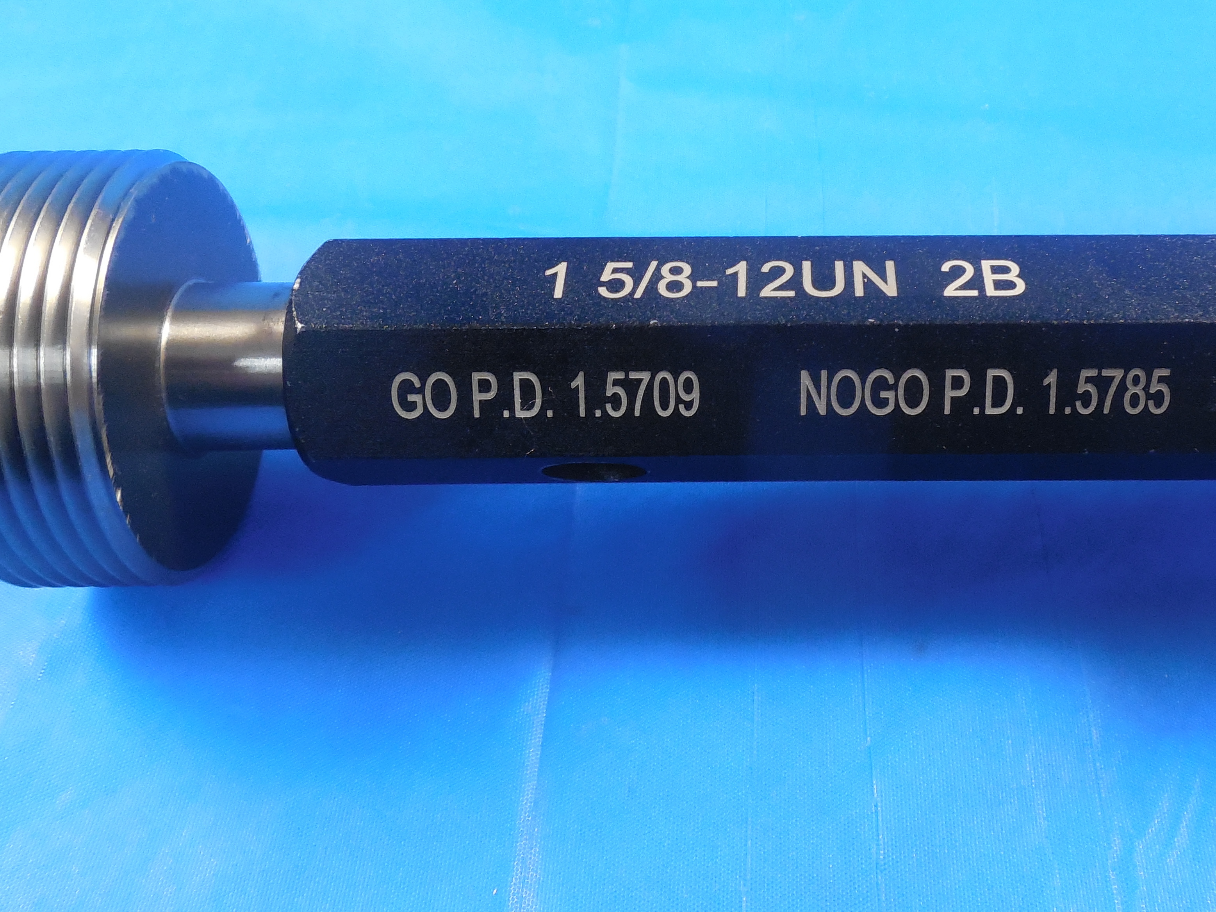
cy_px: 359
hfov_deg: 49.6
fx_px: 1300
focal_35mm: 37
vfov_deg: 38.5
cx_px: 772
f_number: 3.3
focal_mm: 4.5
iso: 400
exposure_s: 1/25
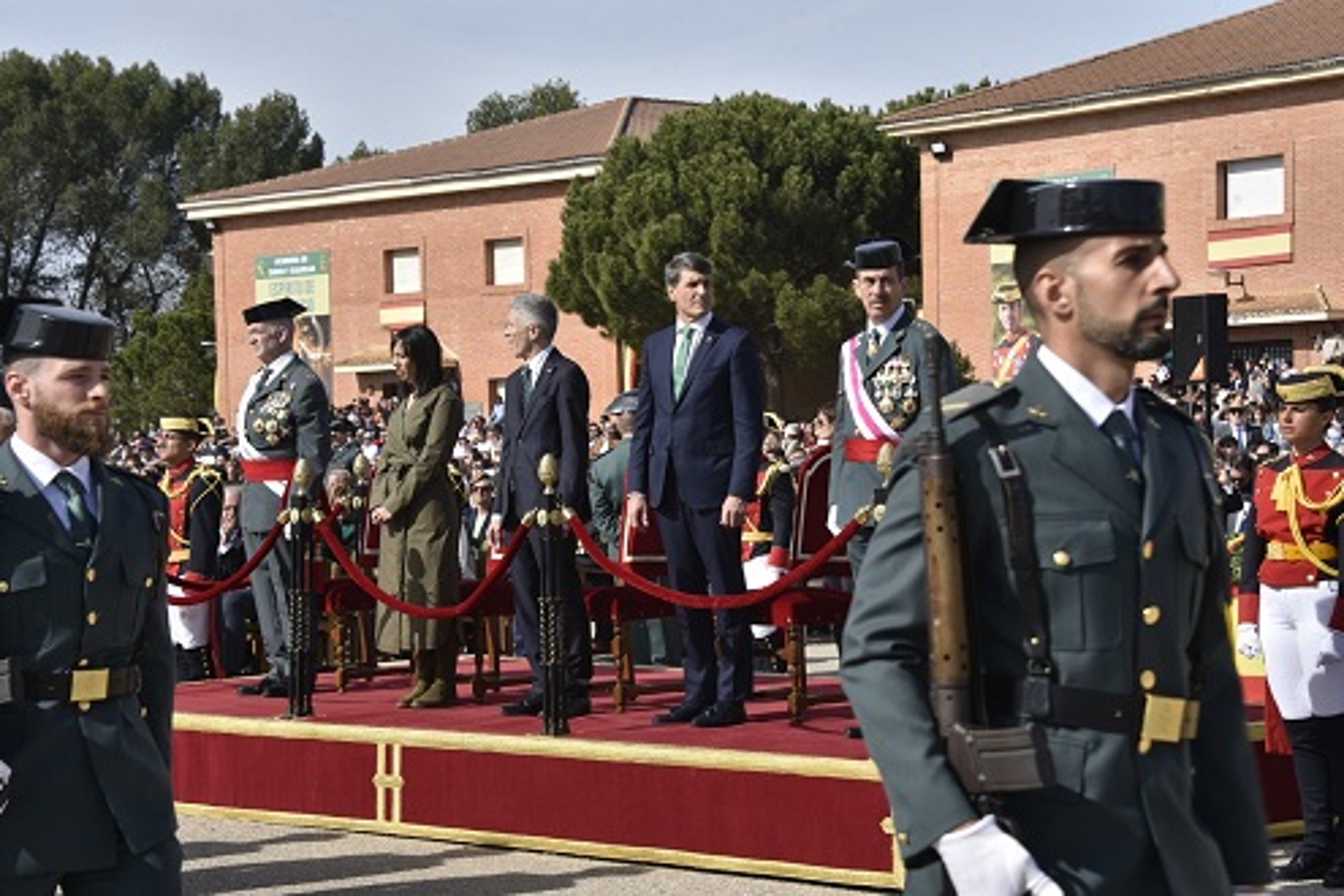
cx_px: 672
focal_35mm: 85
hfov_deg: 23.9
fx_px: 3173
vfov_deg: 16.1
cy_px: 448
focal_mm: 85
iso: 125
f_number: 11
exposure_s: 1/250
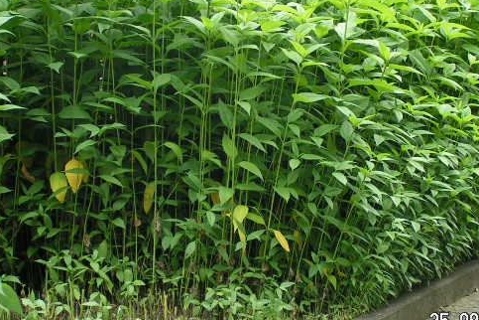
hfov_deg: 15.6
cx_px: 265
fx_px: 1743
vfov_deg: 10.5
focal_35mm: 131
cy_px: 129
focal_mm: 14.5
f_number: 4
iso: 50
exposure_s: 1/100
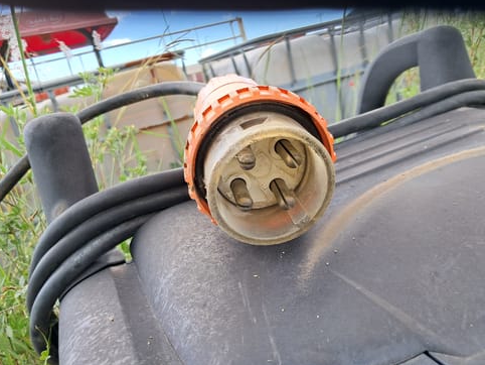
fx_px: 392
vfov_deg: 49.8
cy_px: 178
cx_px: 237
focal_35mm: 28
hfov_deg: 63.4
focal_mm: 4
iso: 50
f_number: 1.8
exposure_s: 1/120
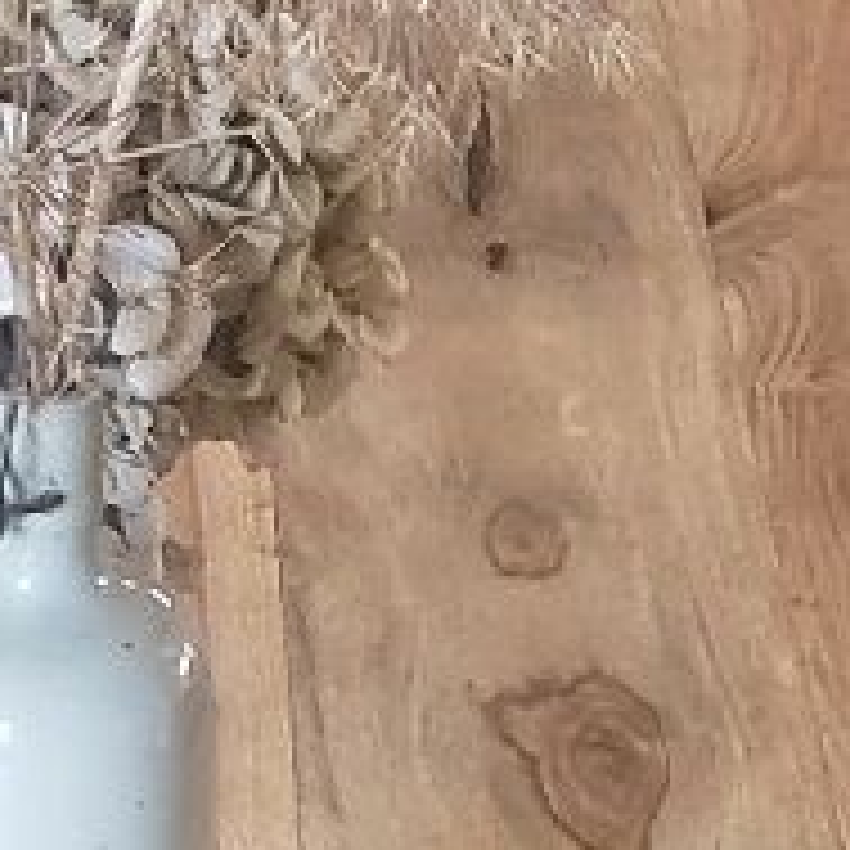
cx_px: 90
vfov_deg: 8.8
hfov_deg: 10.7
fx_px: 4501
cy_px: 2557
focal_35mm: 162
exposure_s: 1/33
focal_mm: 4.3
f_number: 1.5
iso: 250
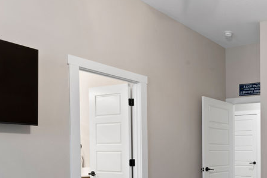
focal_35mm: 39
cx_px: 275
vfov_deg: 32.7
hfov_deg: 42.0
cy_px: 157
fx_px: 289
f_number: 11
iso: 100
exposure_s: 8
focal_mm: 17
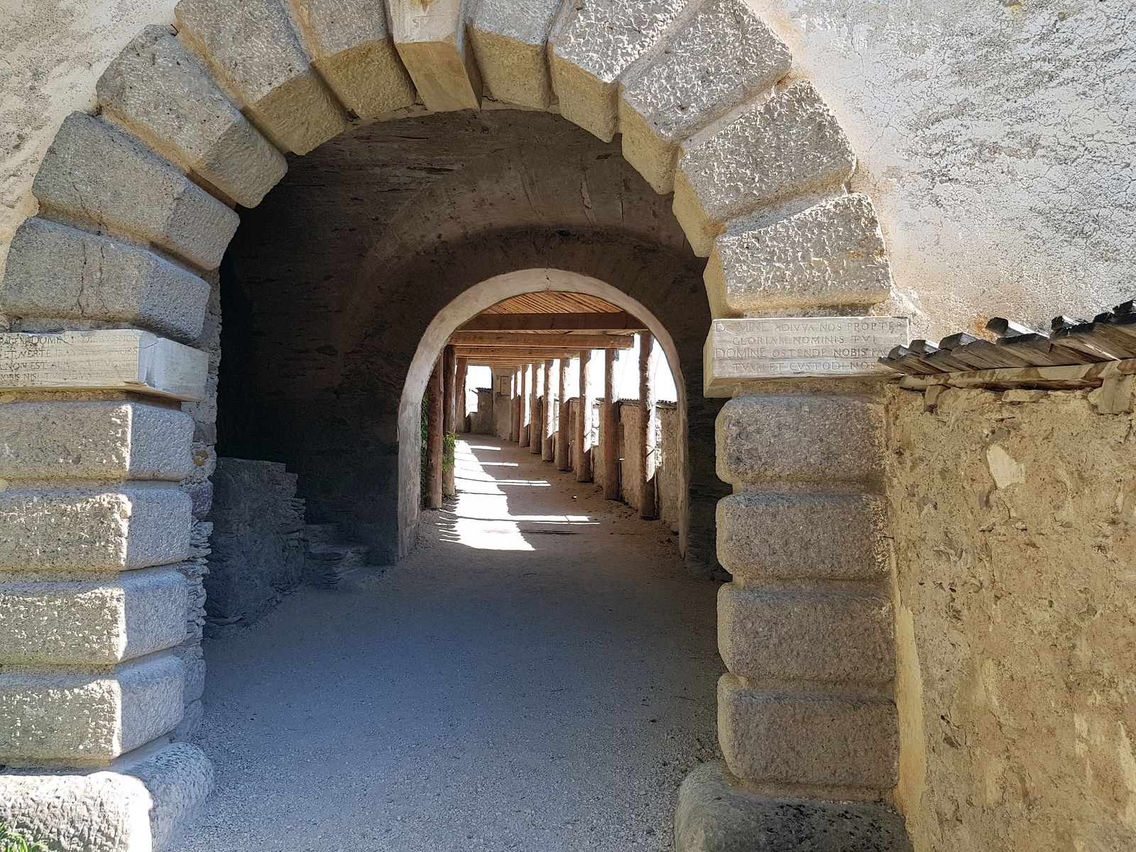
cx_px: 568
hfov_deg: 67.3
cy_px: 426
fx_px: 853
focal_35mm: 26
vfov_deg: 53.1
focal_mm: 4.2
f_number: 1.7
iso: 50
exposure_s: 1/552
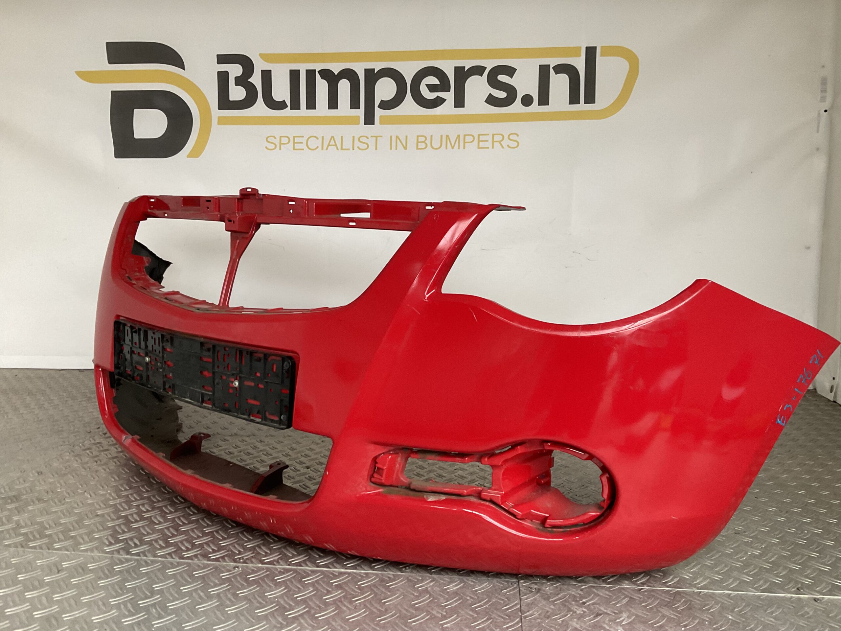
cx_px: 420
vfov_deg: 48.2
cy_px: 316
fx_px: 705
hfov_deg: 61.7
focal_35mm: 29
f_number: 1.8
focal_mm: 3
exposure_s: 1/50
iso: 100
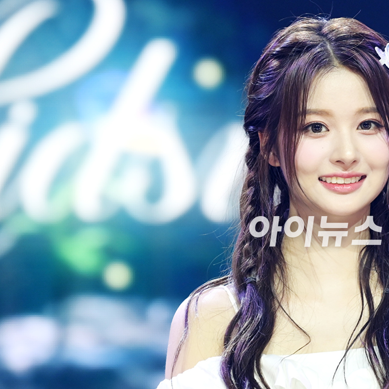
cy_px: 232
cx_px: 339
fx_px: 6421
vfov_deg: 3.5
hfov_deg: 3.5
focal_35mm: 505
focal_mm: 200
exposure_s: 1/400
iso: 1250
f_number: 3.5
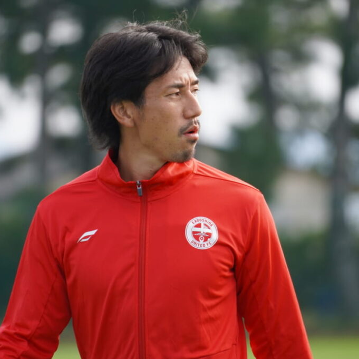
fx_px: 7873
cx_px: 173
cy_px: 180
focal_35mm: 671
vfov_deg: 2.6
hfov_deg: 2.6
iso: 320
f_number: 6.3
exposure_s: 1/500
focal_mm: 350
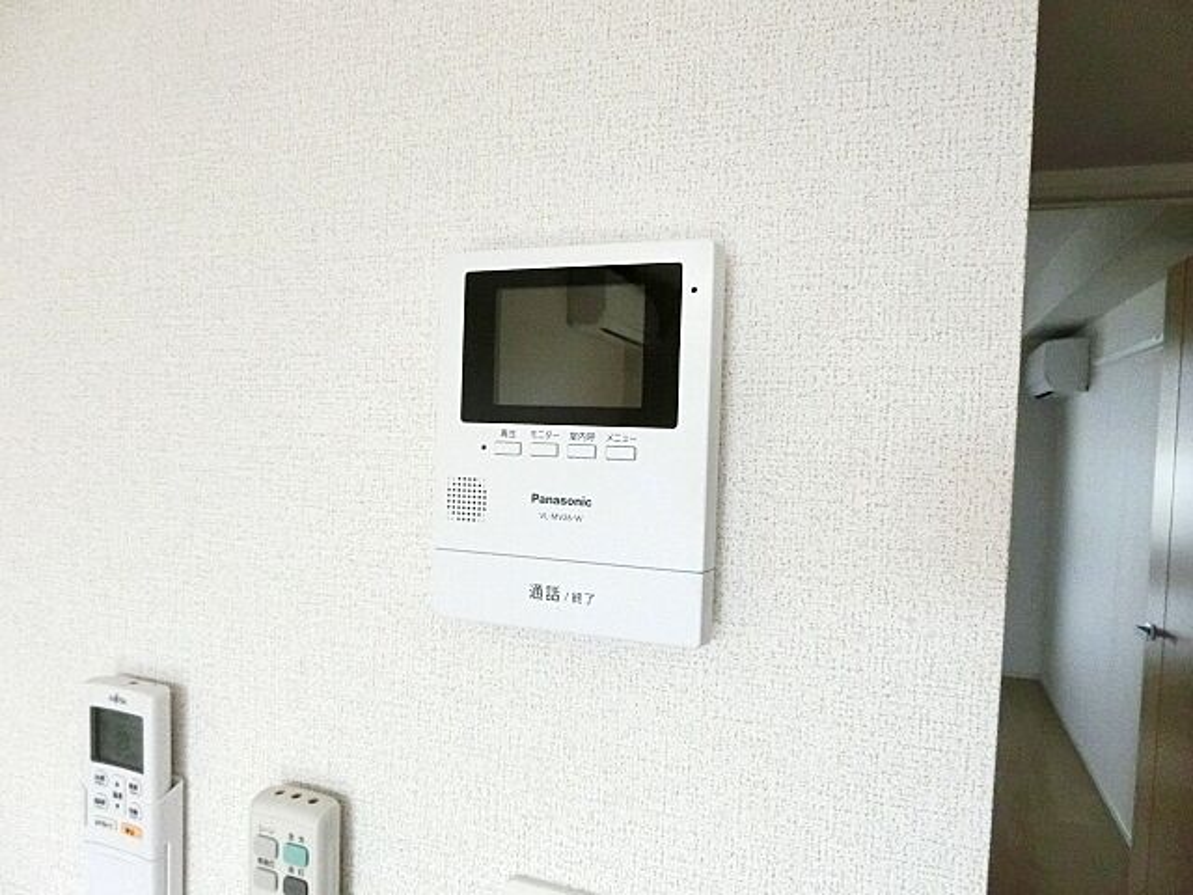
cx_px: 596
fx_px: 827
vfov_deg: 56.8
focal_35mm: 24
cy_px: 448
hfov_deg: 71.6
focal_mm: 4.24
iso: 800
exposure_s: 1/1000
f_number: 3
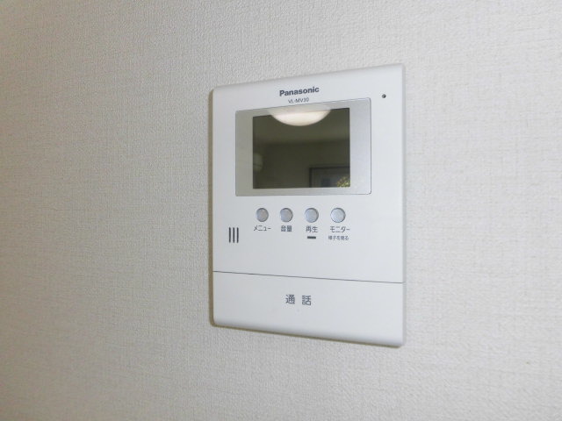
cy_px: 210
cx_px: 281
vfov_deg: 56.8
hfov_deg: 71.6
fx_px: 390
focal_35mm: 24
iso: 100
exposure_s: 1/50
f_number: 3.1
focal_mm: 4.3
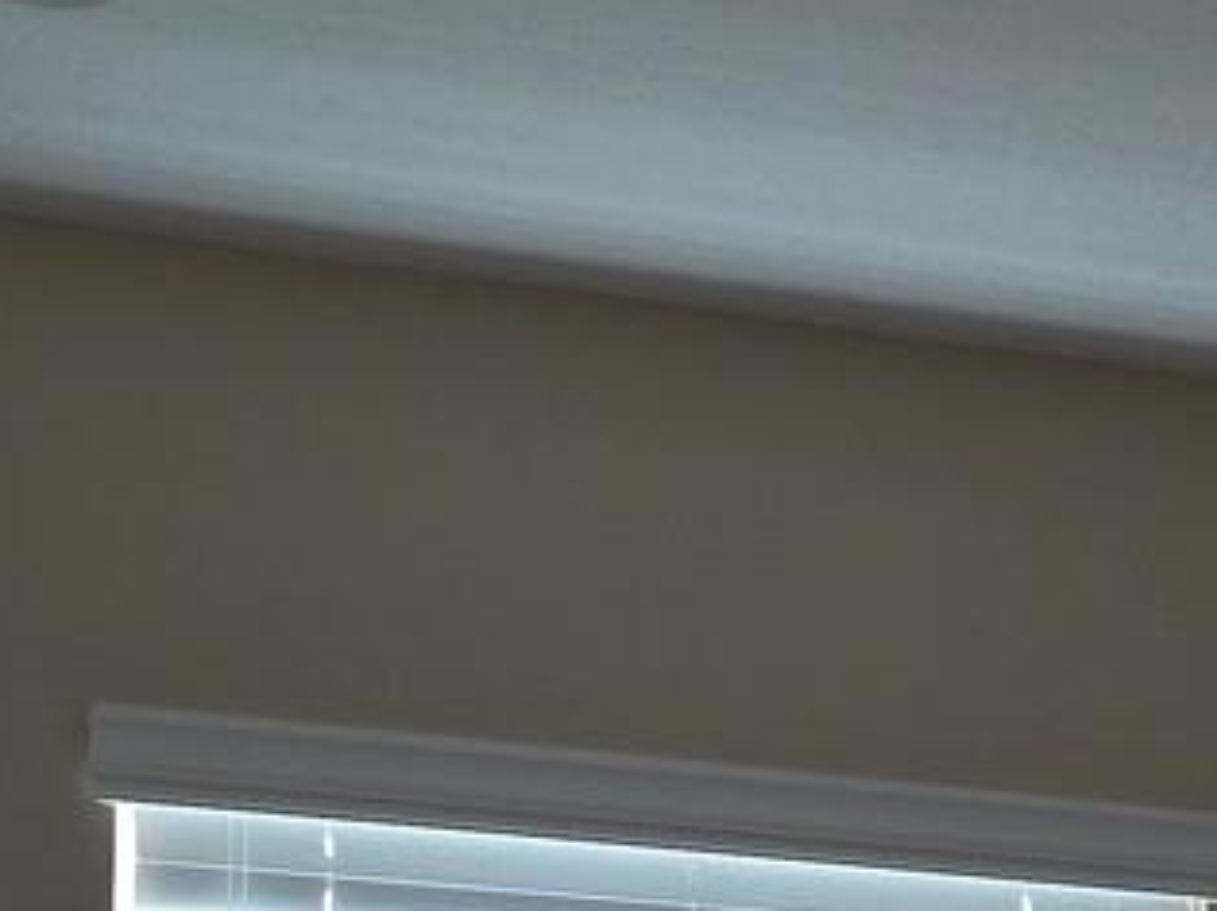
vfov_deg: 11.8
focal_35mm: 117
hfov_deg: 16.3
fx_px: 4112
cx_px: 1341
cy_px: 1594
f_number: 1.7
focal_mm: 6.3
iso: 100
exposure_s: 1/40
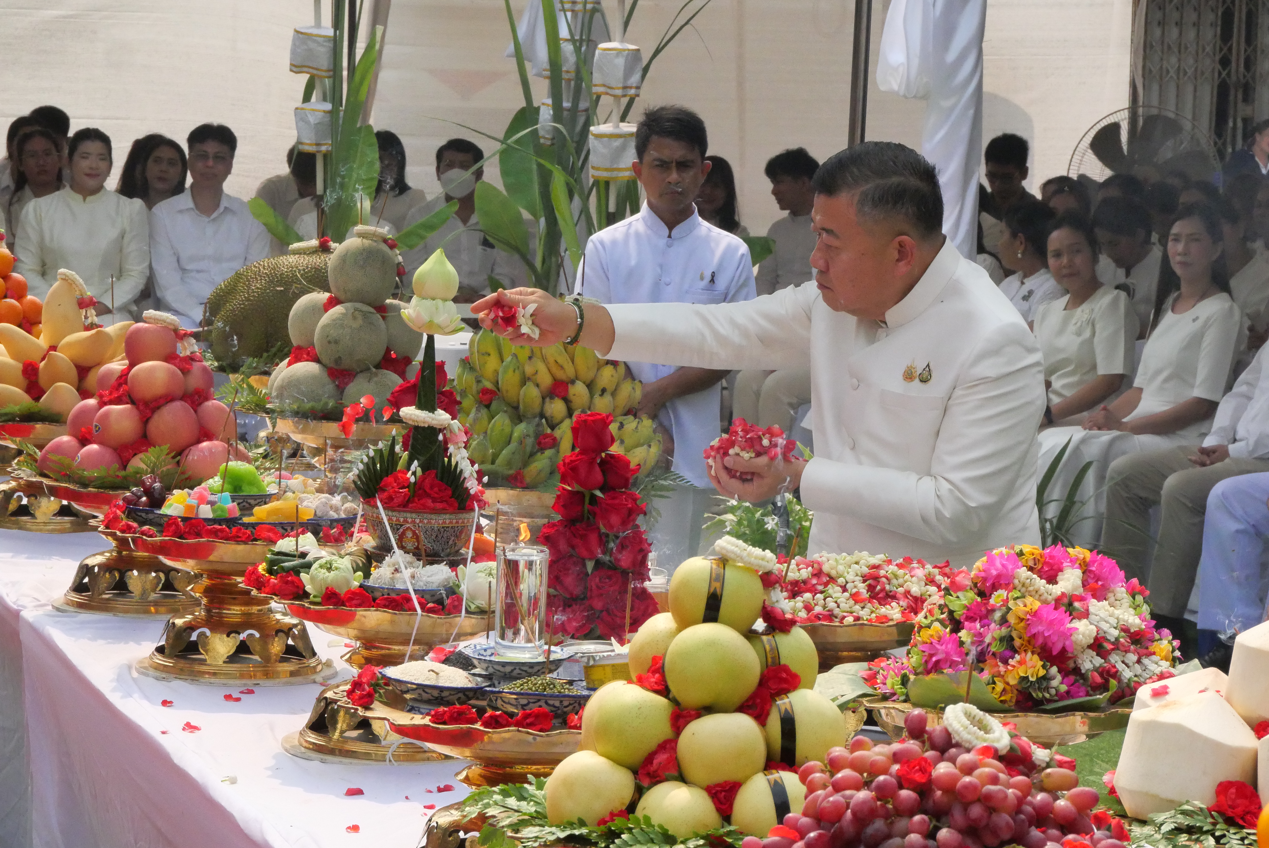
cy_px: 424
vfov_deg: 11.1
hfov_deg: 16.5
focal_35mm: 124
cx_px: 634
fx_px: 4374
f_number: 13
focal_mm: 60
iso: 4000
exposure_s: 1/4000
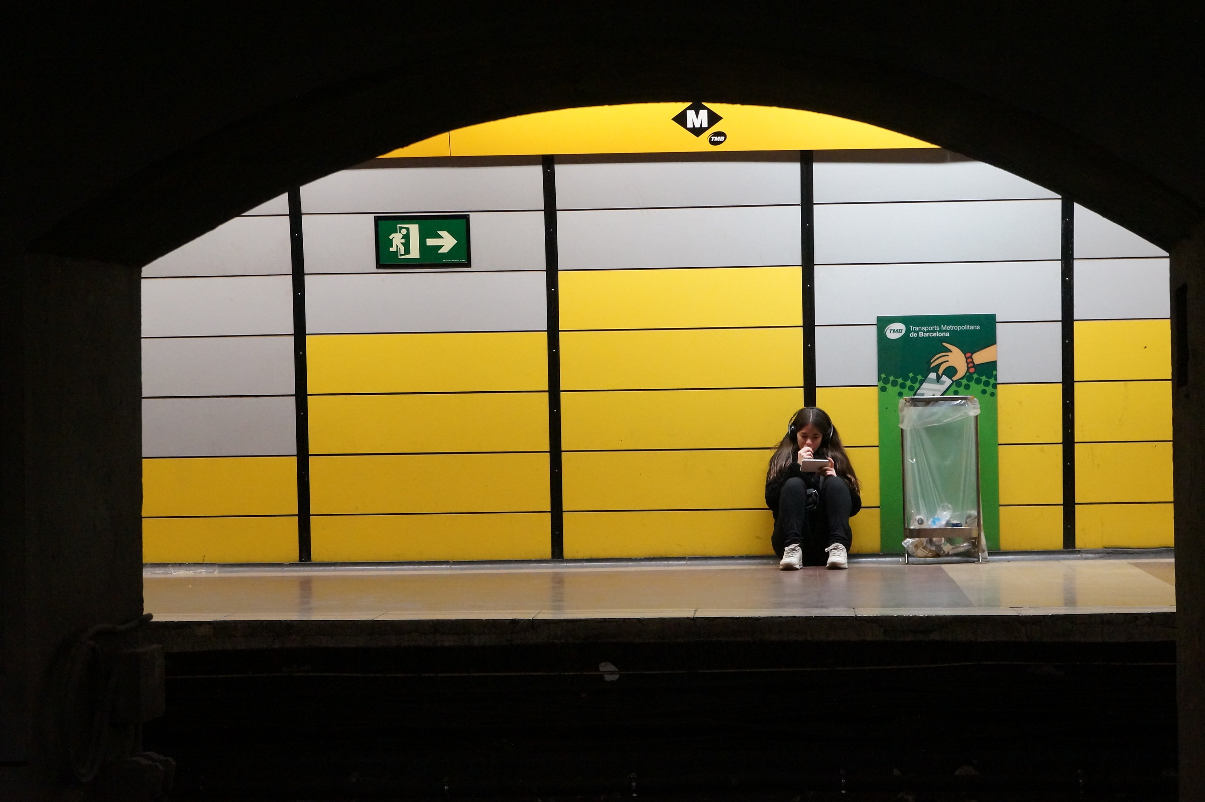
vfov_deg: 16.5
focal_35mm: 82
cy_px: 401
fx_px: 2760
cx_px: 602
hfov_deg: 24.6
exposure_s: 1/60
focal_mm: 55
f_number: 5.6
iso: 3200
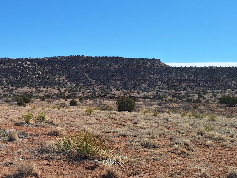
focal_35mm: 51
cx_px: 19
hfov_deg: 35.1
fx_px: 349
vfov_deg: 28.6
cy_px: 81
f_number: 1.8
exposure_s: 1/3115
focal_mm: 5.54
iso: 40
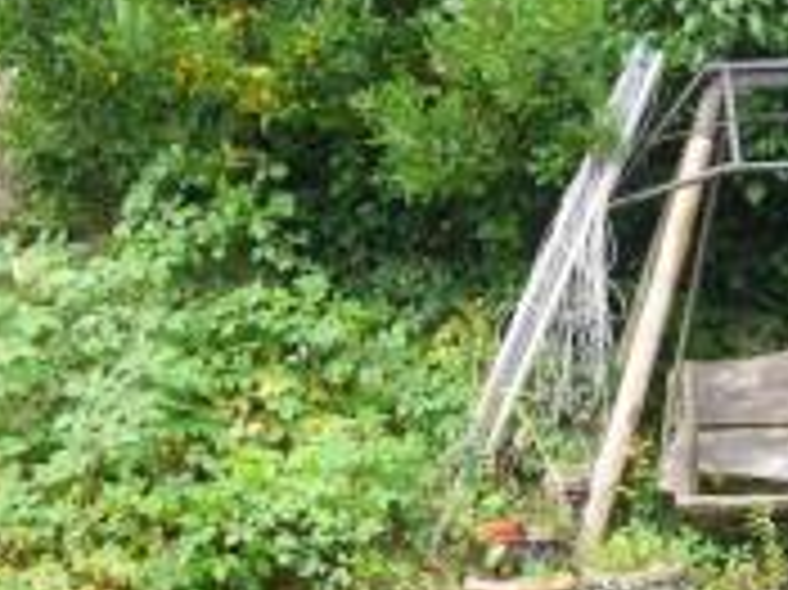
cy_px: 480
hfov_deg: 31.8
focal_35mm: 60
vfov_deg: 24.0
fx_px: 1365
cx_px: 552
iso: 100
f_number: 4.5
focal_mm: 9
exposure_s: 1/125
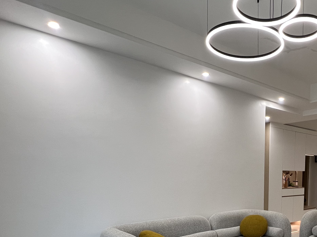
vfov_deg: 45.3
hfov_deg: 58.4
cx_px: 255
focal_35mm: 28
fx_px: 256
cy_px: 211
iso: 200
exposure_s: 1/99
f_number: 1.8
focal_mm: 1.57
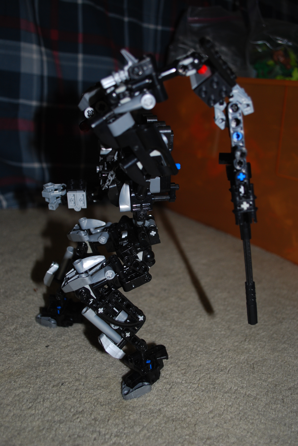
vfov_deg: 57.2
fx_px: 409
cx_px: 149
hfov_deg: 40.1
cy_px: 223
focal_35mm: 33
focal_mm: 22
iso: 200
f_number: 4
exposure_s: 1/60
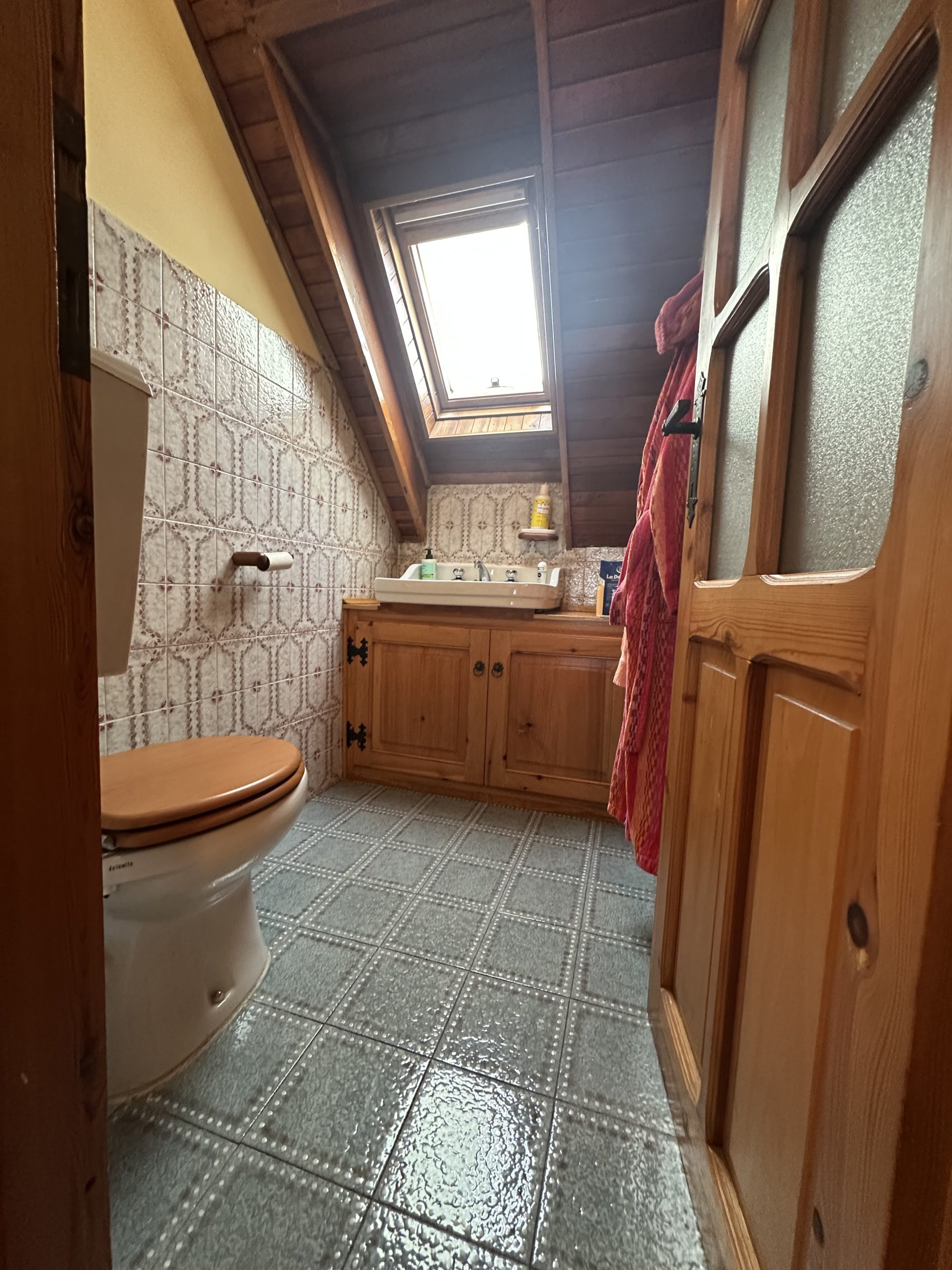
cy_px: 635
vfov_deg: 102.1
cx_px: 476
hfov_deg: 85.7
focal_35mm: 14
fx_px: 513
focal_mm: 2.22
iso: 500
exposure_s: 1/50
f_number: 2.2
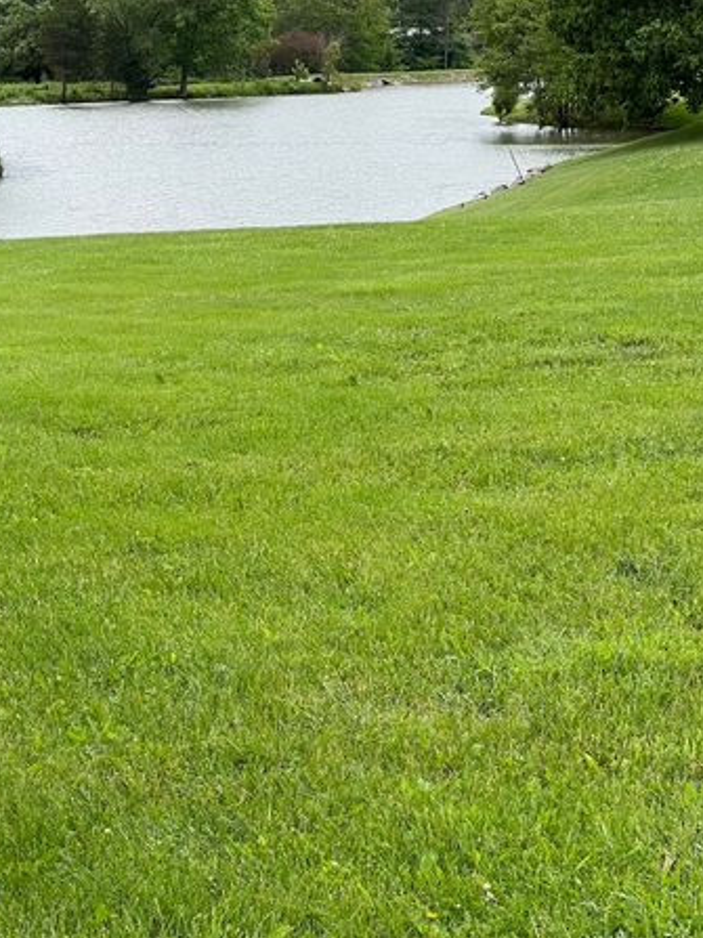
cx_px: 231
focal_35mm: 115
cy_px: 463
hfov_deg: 12.9
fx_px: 3115
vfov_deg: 17.1
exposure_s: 1/394
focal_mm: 9
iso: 32
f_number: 2.8
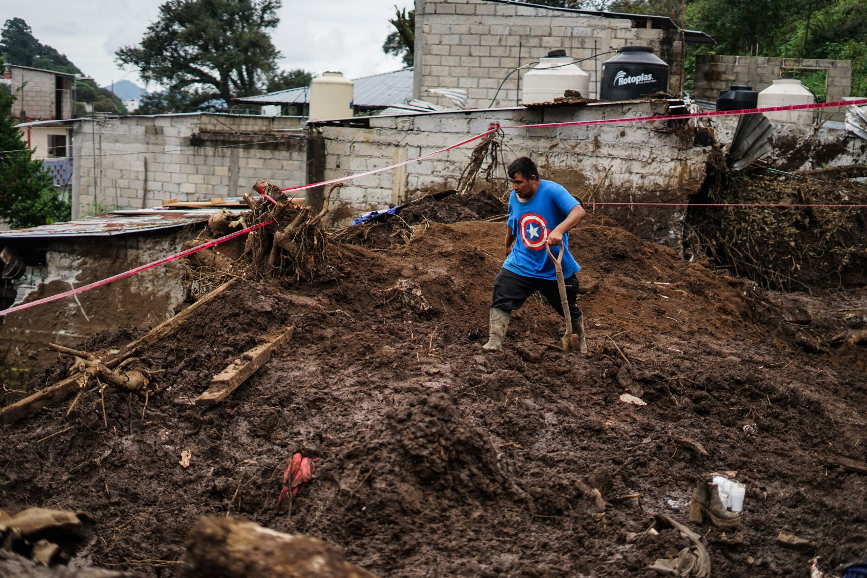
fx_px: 1204
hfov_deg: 39.6
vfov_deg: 27.0
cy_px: 289
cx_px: 434
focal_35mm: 50
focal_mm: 50
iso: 800
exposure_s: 1/4000
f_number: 1.8
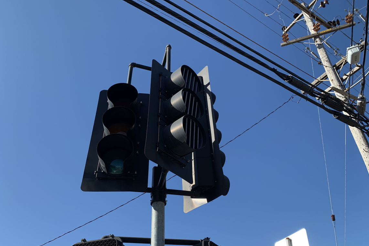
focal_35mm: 28
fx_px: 287
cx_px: 183
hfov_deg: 65.5
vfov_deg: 46.3
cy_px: 142
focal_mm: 4.25
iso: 25
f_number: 1.8
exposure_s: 1/1266
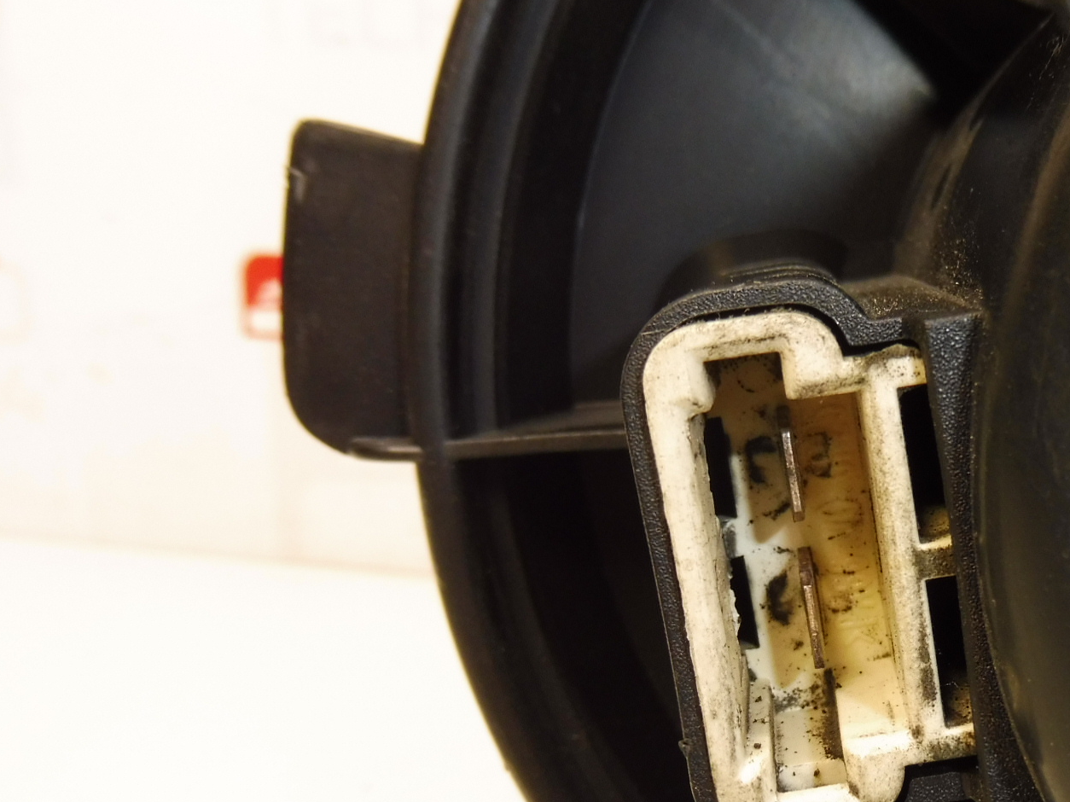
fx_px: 1514
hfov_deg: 37.5
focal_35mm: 49
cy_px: 572
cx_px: 861
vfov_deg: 29.3
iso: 200
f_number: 3.5
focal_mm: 5.4
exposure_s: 1/60
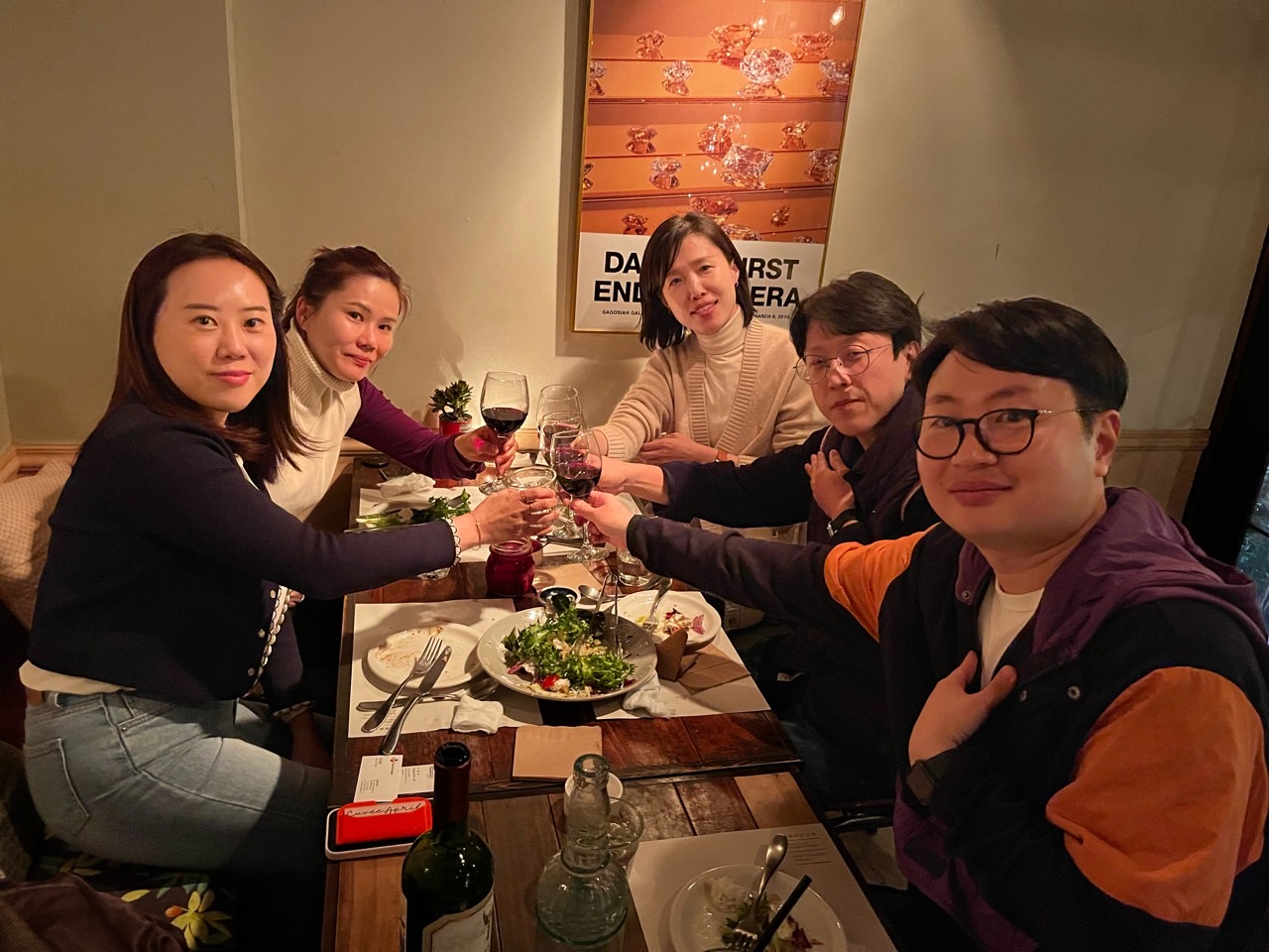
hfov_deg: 67.3
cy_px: 476
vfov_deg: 53.1
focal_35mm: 26
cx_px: 634
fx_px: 953
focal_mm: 5.1
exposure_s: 1/30
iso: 1000
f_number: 1.6
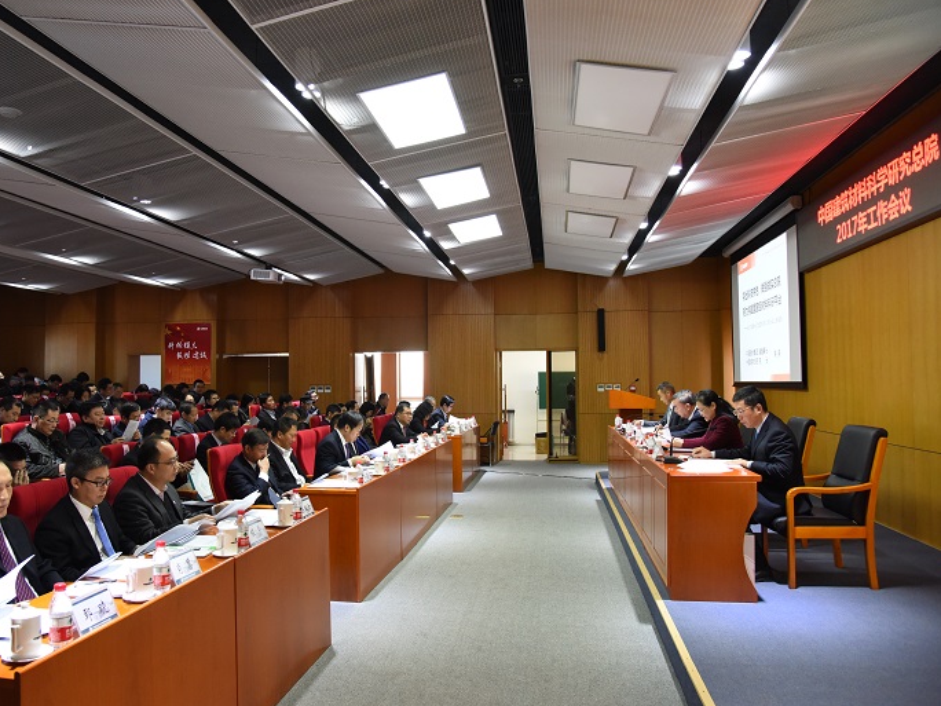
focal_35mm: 27
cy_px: 349
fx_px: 734
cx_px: 409
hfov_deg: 65.1
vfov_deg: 51.4
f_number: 5
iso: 2500
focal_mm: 24
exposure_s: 1/100
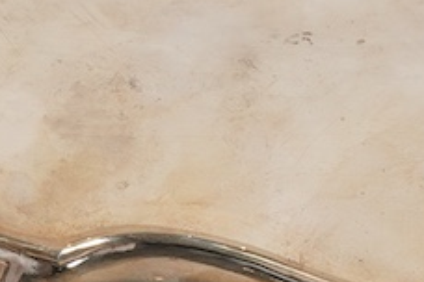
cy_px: -289
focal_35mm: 311
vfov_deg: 4.4
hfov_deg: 6.6
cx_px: 569
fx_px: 3663
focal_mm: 30
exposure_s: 1/125
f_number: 22
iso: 400
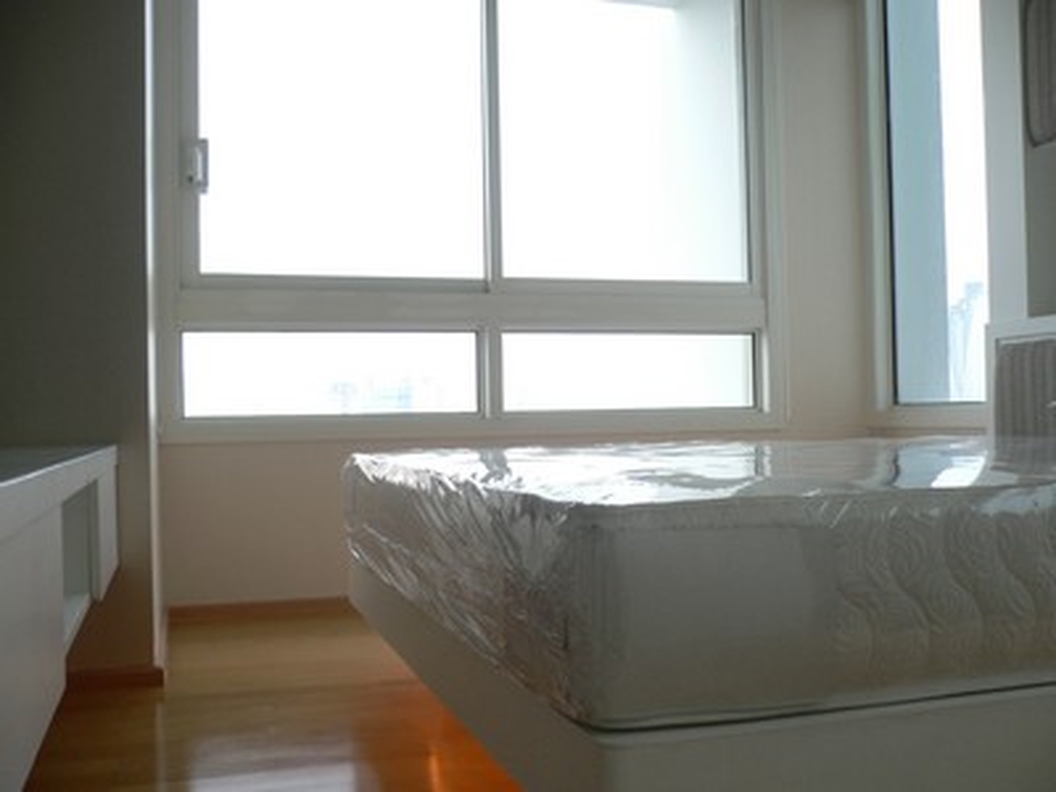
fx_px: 1068
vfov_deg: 40.7
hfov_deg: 52.6
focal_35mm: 35
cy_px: 396
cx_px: 528
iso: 100
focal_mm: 5.8
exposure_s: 1/25
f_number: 2.8
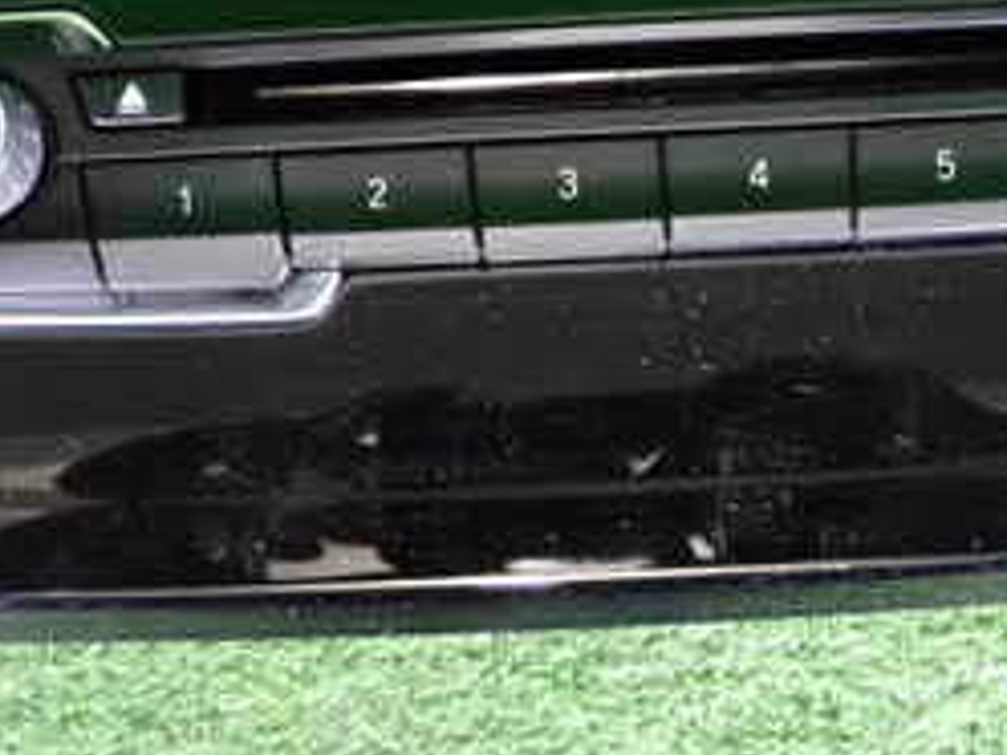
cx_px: 658
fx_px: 2531
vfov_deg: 16.9
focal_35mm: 87
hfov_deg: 22.4
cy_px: 179
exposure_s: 1/50
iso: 2000
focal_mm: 6.37
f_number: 2.5
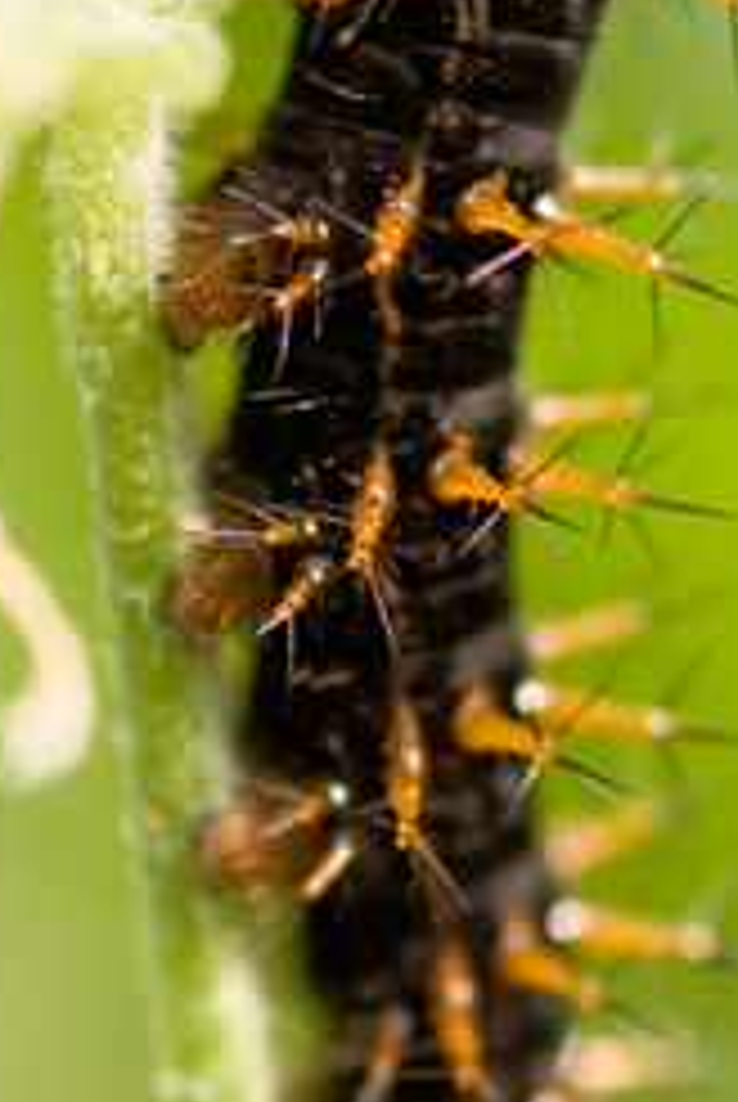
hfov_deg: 3.3
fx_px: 12939
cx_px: 464
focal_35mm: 422
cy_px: 27
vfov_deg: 4.9
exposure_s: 1/200
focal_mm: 100
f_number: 8
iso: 900
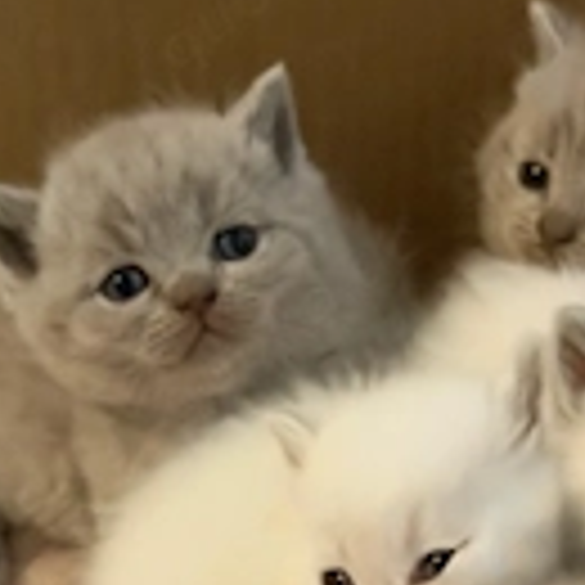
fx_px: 2505
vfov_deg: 13.0
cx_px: 387
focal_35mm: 131
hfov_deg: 13.3
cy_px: 720
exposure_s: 1/30
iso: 640
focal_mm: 6.76
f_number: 1.78
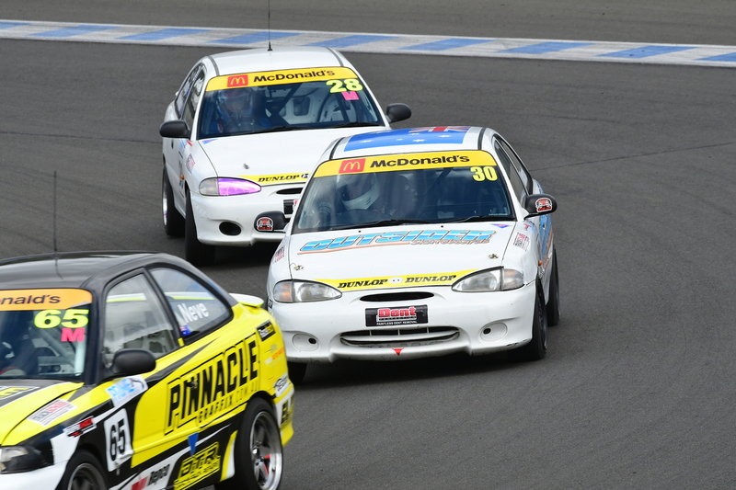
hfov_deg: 5.3
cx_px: 368
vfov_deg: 3.5
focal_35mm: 390
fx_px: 7971
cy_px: 245
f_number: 10
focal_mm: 260
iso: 640
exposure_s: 1/640
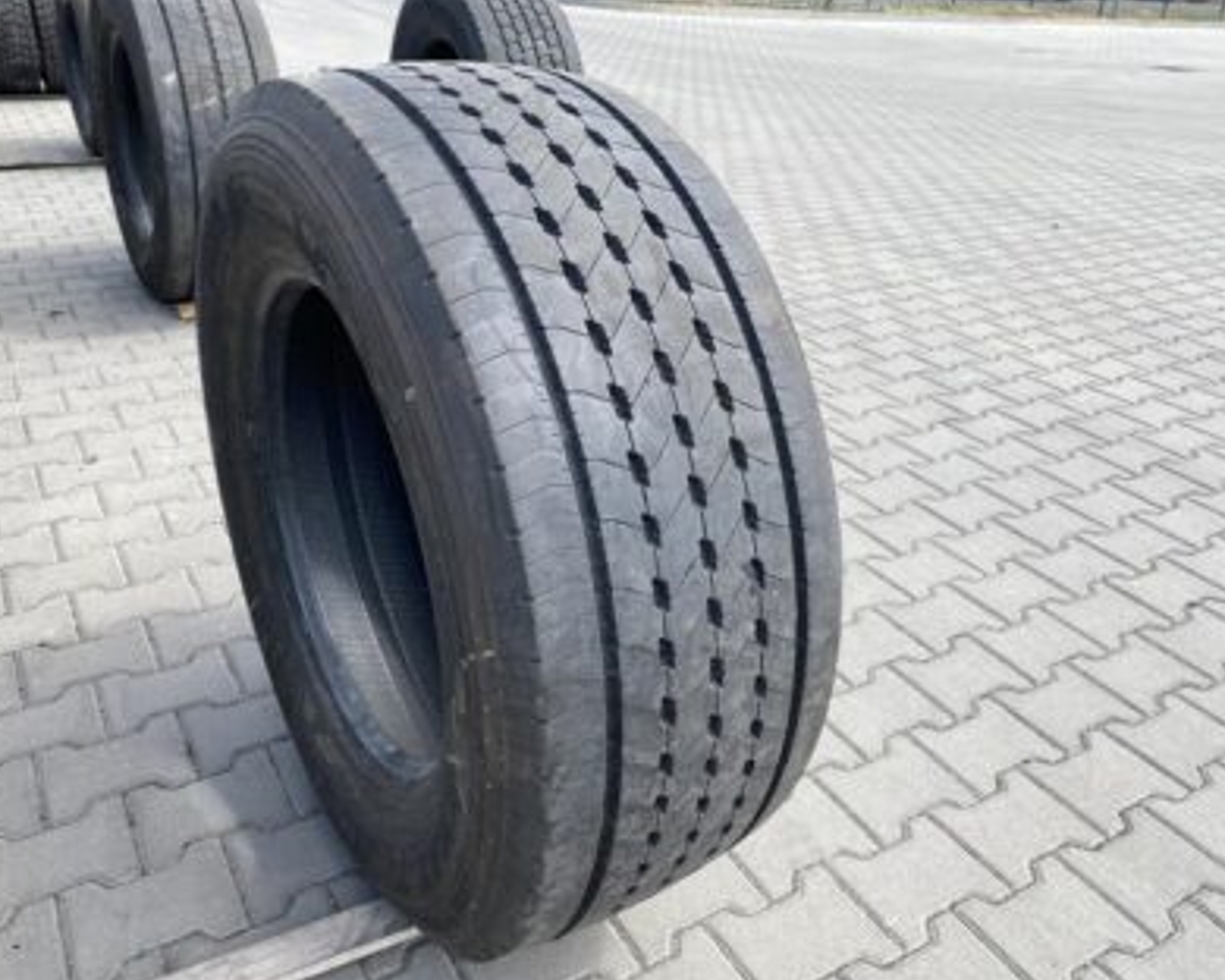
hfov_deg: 62.2
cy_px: 492
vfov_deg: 51.5
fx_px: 1015
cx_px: 603
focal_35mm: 28
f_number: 1.8
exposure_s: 1/1093
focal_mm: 4.25
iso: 32
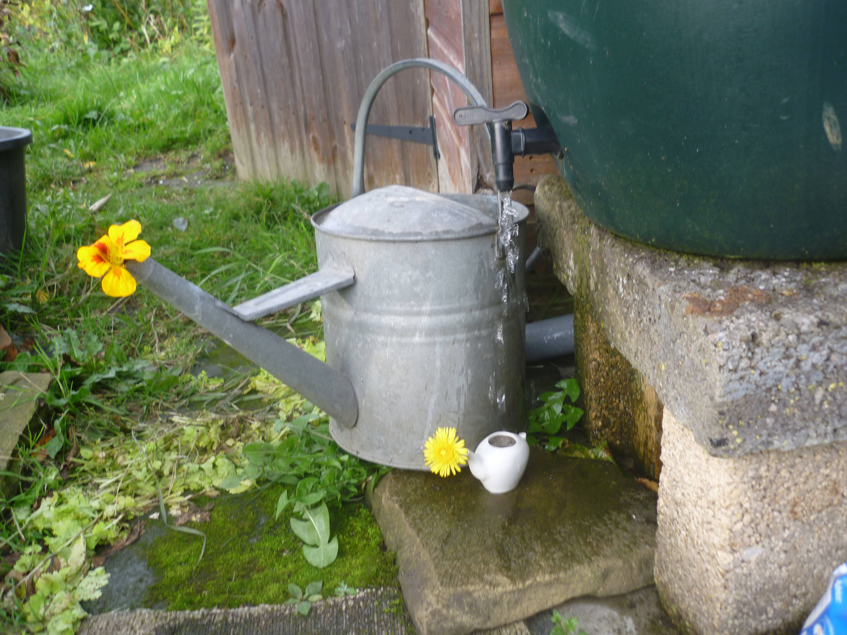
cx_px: 424
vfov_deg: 45.4
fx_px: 759
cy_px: 318
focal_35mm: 31
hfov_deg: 58.4
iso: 80
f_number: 2.8
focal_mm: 5.5
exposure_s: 1/60
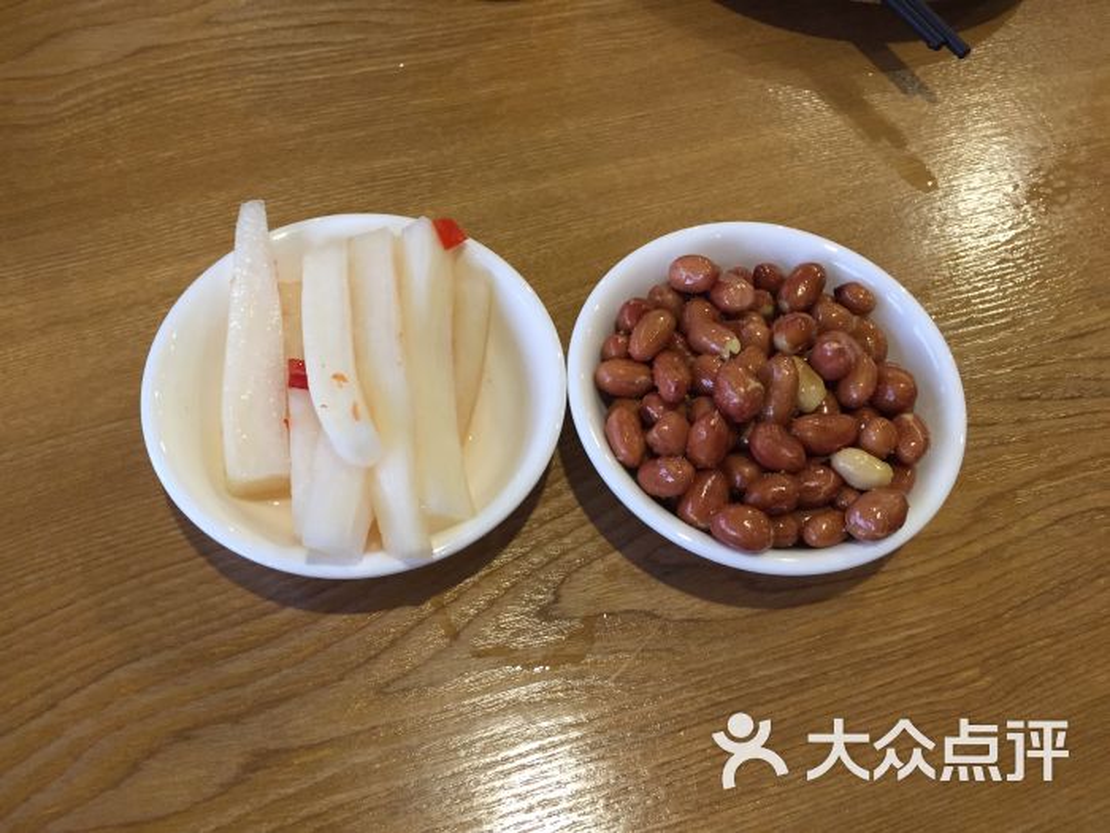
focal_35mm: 29
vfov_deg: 48.2
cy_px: 416
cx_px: 555
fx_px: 930
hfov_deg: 61.7
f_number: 2.2
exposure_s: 1/33
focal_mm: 4.15
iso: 160
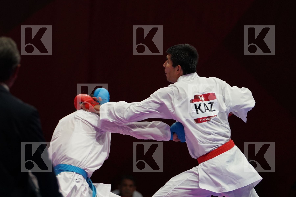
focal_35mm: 303
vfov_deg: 4.5
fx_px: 2491
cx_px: 148
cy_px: 98
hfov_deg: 6.8
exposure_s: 1/1000
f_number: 4
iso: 2000
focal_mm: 202
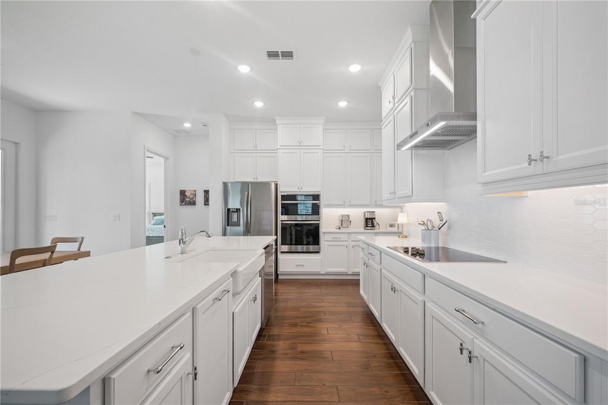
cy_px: 202
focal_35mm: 14
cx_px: 304
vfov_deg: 81.2
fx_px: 236
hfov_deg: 104.3
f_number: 10
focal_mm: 14
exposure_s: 1/25
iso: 500
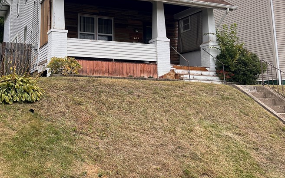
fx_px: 334
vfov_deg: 29.4
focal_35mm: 43
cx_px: 90
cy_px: 45
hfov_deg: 45.4
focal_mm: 5.7
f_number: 1.5
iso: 50
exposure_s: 1/533
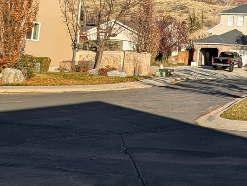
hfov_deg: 30.3
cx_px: 338
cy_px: 38
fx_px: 329
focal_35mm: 46
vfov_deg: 30.9
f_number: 1.95
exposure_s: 1/1437
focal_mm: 2.23
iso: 37
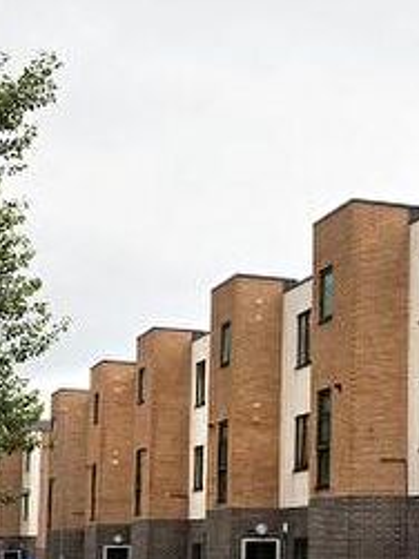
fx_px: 1341
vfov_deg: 23.6
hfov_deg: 17.3
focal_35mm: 83
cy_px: 281
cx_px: 441
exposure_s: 1/100
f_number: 11
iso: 200
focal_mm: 31
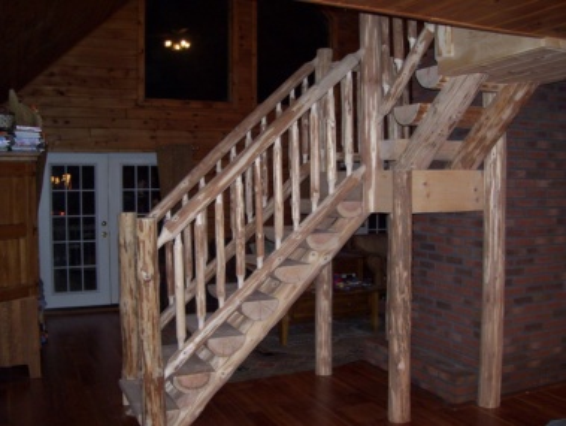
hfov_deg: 51.3
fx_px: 589
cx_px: 283
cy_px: 213
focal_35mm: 36
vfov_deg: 39.7
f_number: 2.7
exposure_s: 1/60
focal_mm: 6
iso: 200
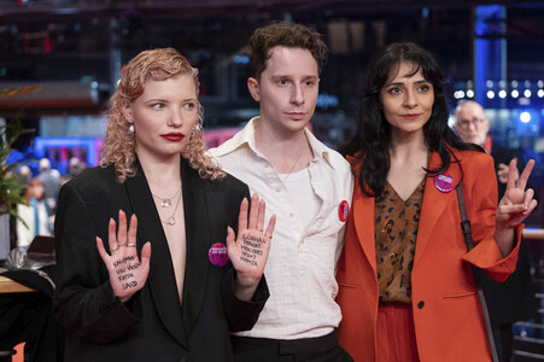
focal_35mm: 78
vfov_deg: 17.5
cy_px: 181
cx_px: 272
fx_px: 1178
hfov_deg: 26.0
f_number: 2.8
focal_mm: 52
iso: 2500
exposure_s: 1/280
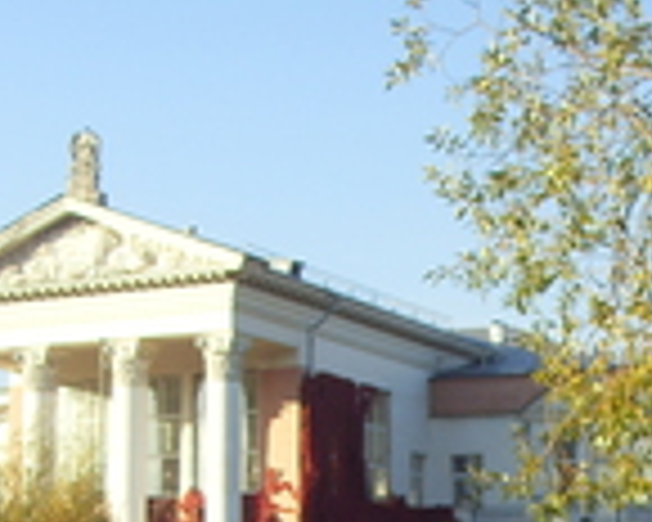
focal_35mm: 118
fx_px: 2277
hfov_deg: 16.3
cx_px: 423
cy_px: 711
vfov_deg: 12.6
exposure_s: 1/350
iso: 80
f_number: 3.5
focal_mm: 6.6
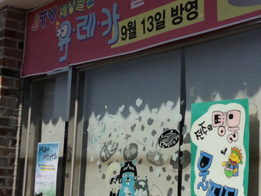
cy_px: 101
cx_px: 201
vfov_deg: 21.3
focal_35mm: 69
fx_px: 520
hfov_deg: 27.7
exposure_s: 1/5208
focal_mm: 3.3
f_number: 2.4
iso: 32
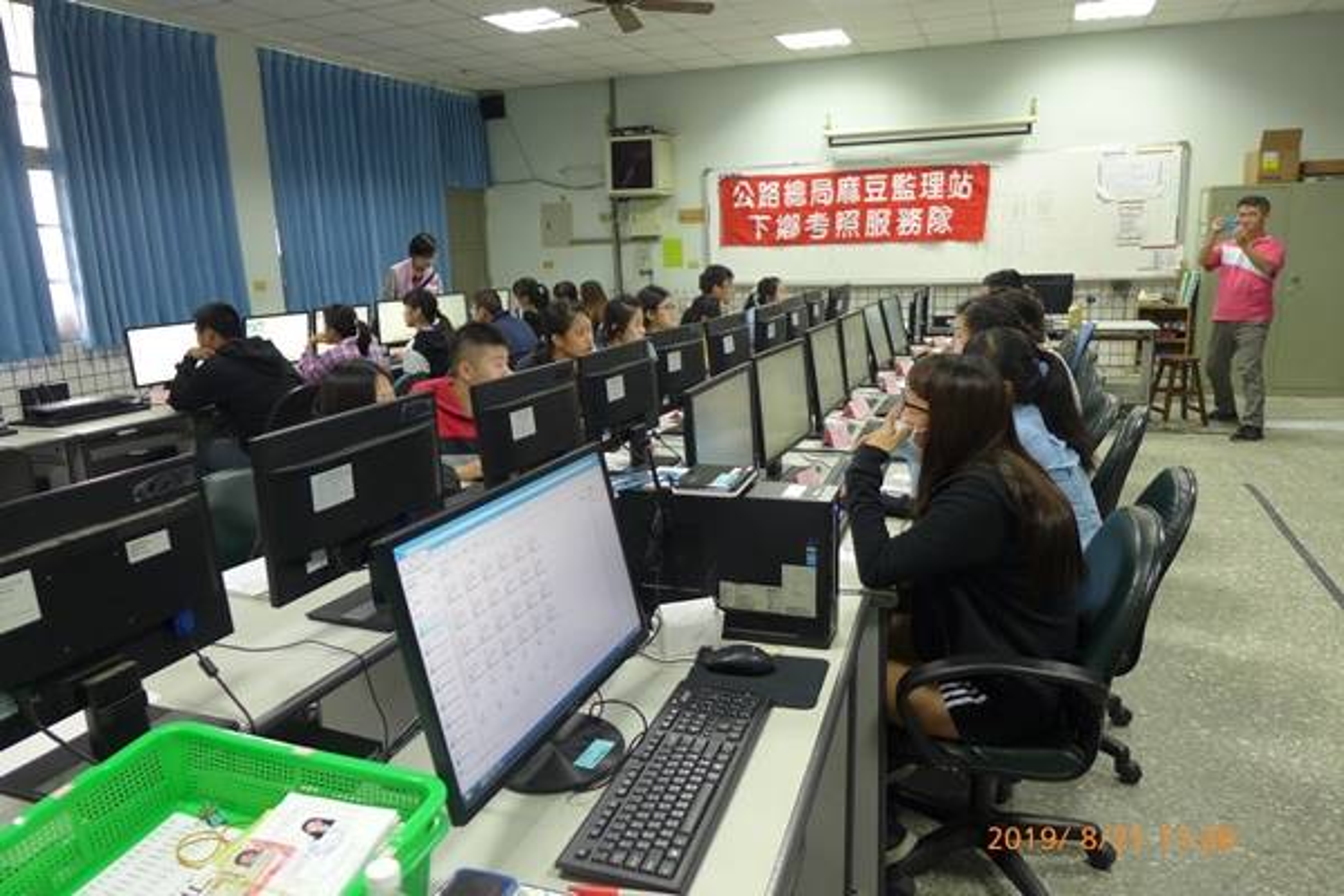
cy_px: 448
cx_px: 672
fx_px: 896
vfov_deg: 53.1
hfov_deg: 73.7
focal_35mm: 24
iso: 200
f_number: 1.4
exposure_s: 1/60
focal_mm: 4.7
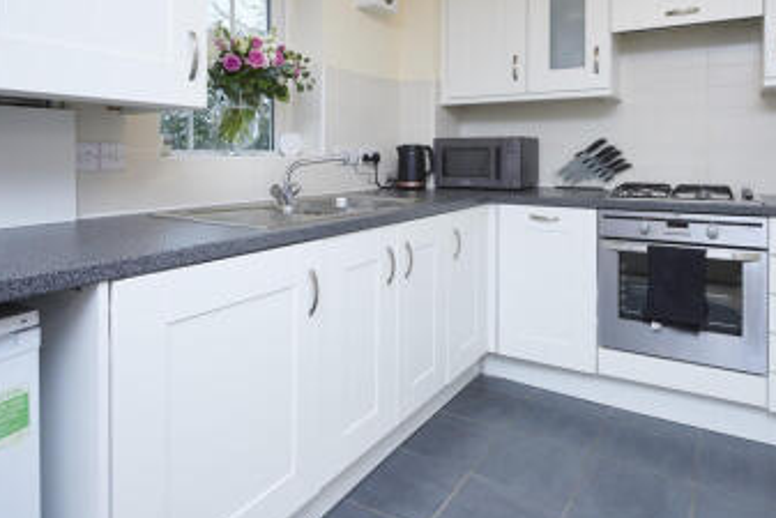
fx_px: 518
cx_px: 391
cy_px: 176
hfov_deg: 73.7
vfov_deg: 52.3
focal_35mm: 24
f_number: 8
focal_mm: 17
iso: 800
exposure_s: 1/60
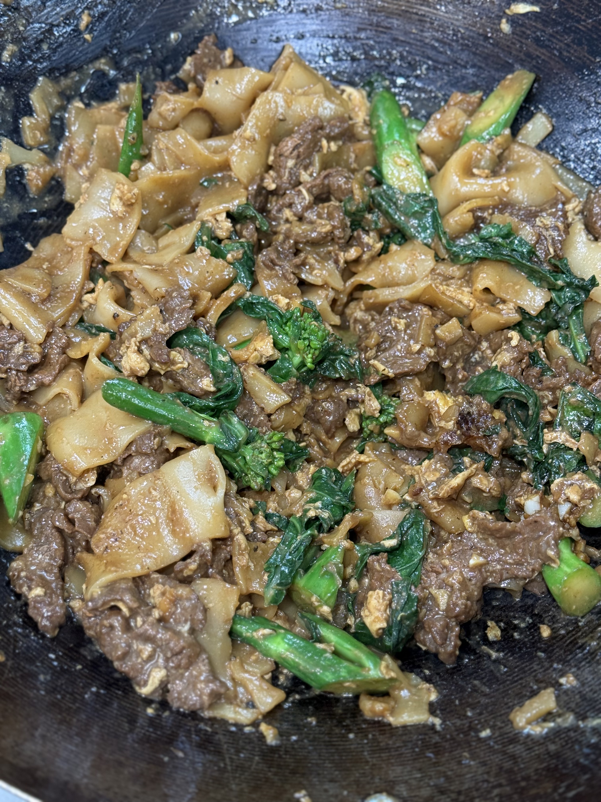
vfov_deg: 39.7
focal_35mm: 48
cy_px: 401
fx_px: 1111
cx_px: 300
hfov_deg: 30.3
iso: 200
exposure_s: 1/40
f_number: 1.78
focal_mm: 6.76
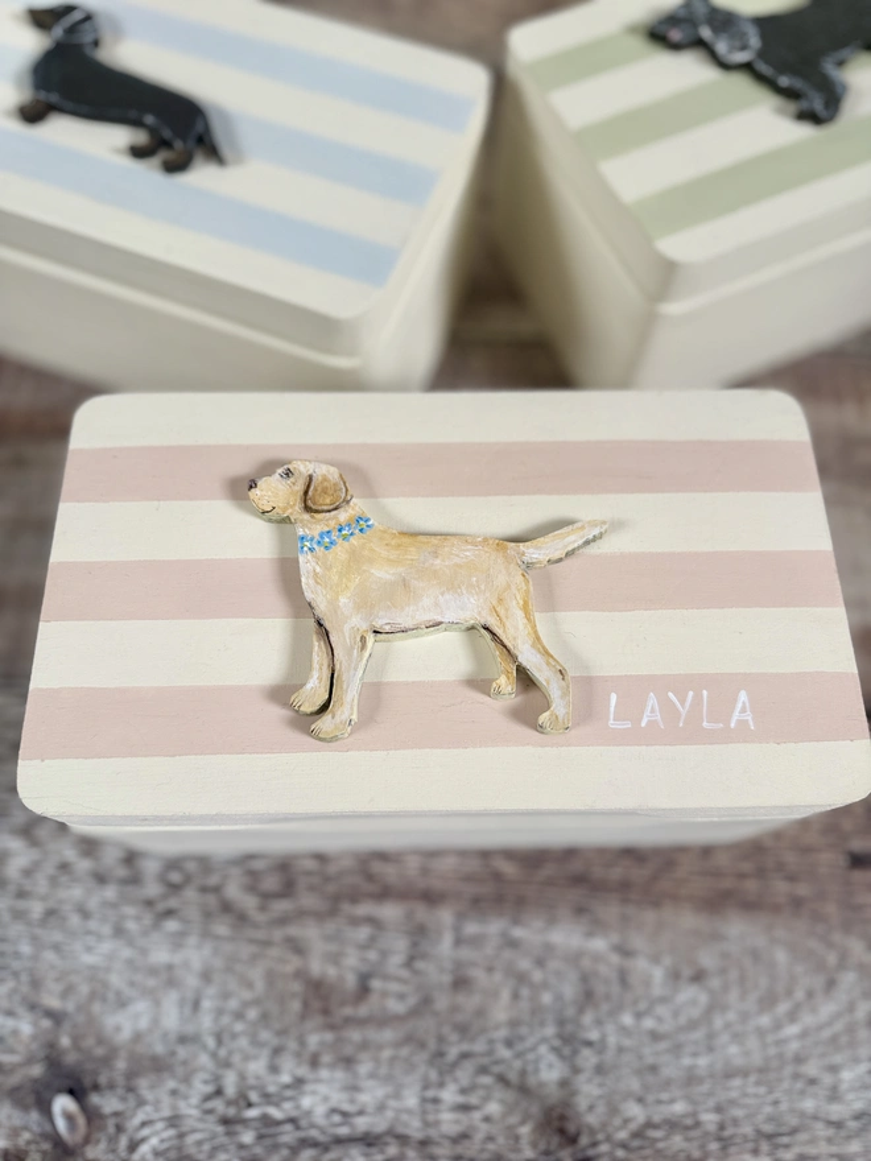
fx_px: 805
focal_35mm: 24
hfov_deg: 56.8
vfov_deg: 71.6
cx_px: 436
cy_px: 580
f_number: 1.78
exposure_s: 1/121
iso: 80
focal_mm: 6.76
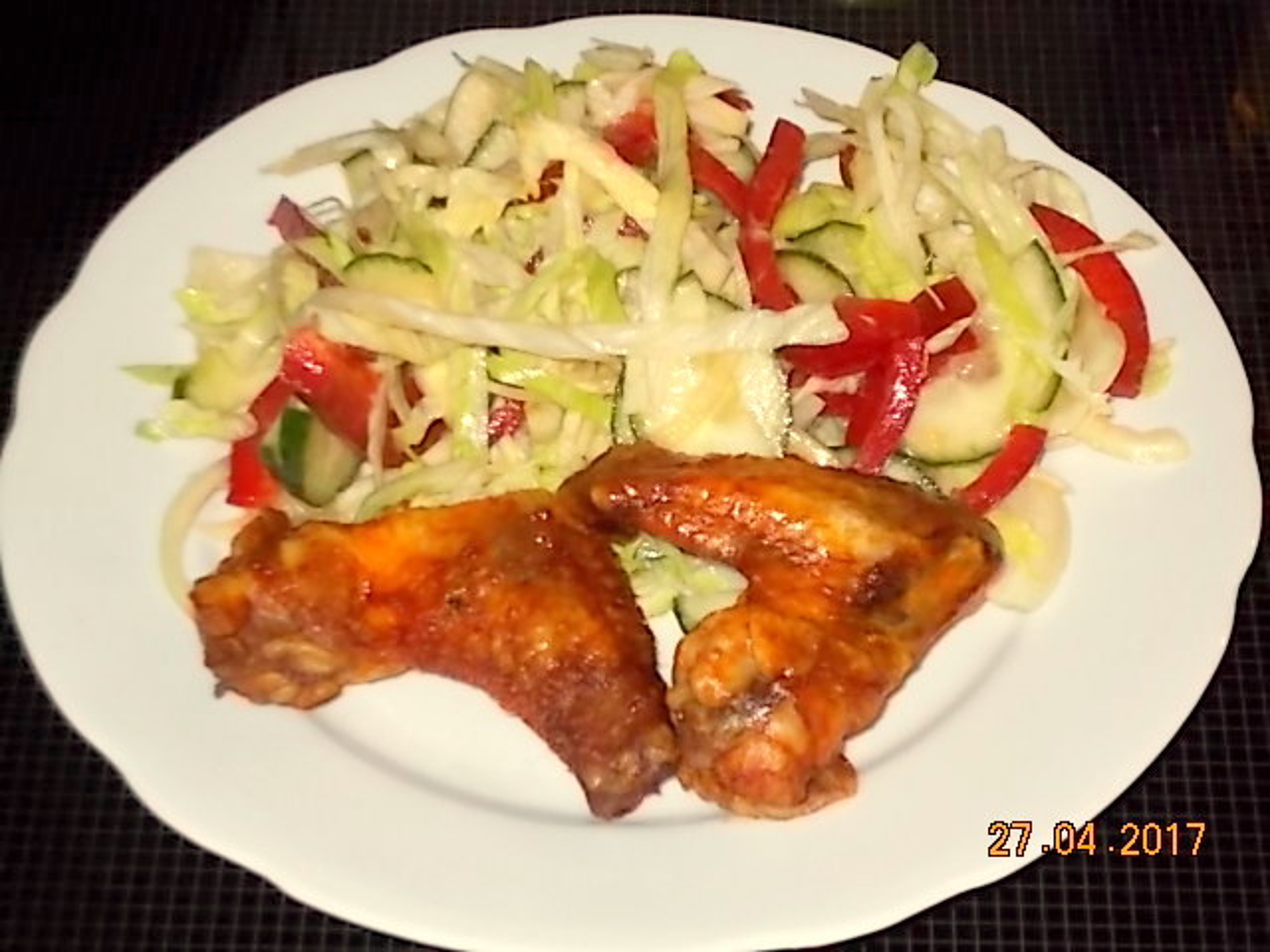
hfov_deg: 22.8
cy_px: 476
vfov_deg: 17.2
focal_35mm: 86
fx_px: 3155
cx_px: 635
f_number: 6.3
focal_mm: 15.4
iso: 200
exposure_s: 1/60
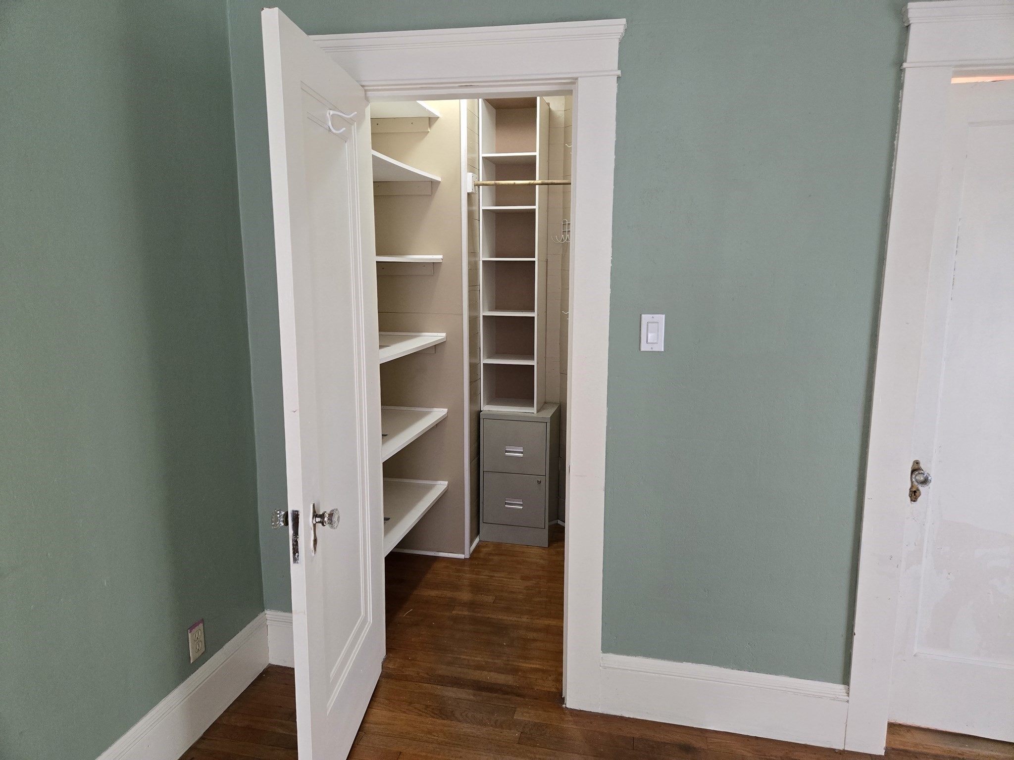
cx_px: 507
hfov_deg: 73.9
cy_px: 380
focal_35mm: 23
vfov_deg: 58.9
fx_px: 674
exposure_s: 1/120
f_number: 1.8
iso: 640
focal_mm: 5.4
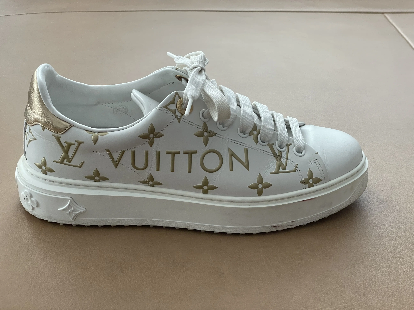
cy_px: 155
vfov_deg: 28.0
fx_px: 622
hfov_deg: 36.8
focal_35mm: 52
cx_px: 207
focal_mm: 6
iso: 200
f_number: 2
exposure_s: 1/64
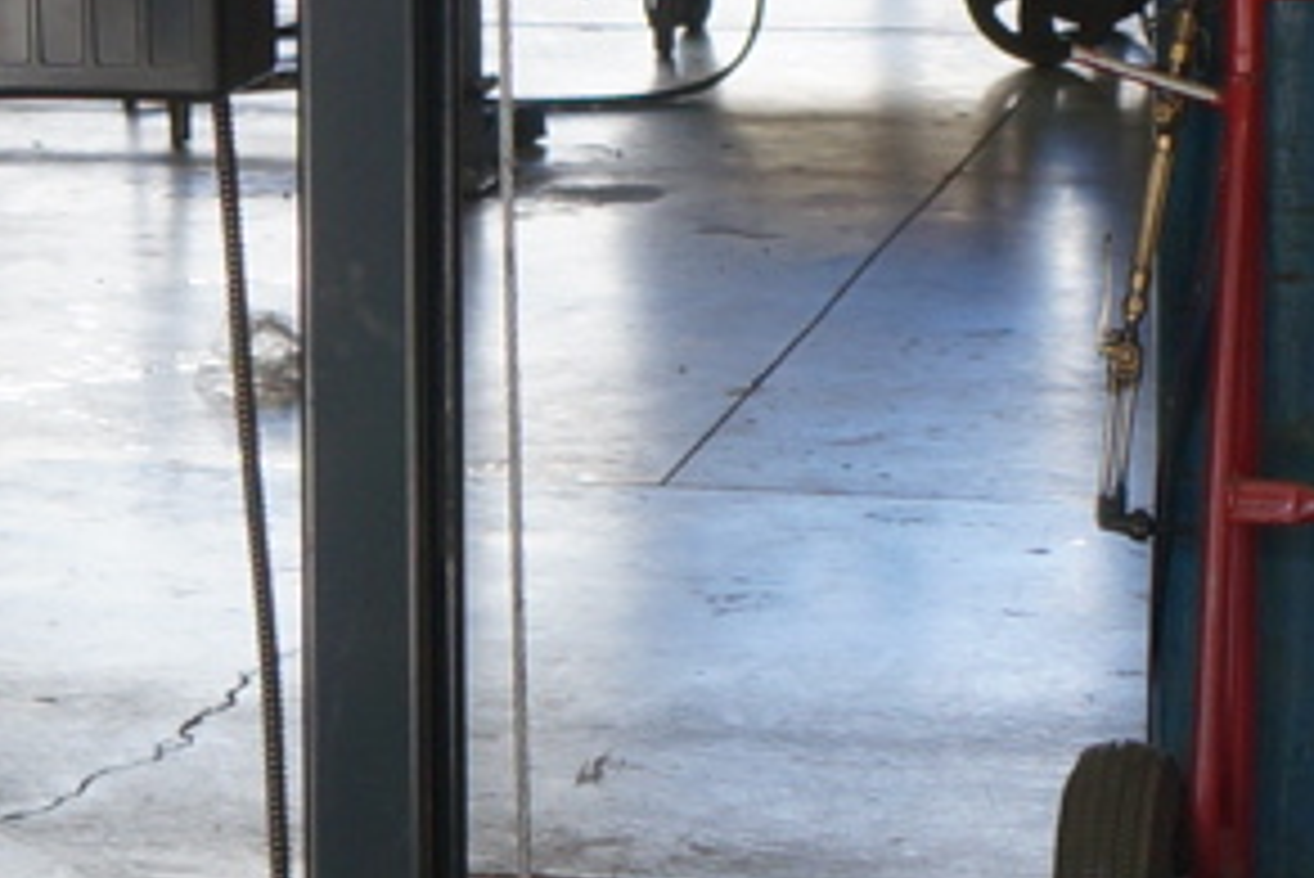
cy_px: -1112
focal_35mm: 224
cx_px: -184
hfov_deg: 9.1
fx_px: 8171
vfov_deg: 5.9
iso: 100
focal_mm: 27
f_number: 5.6
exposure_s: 1/80
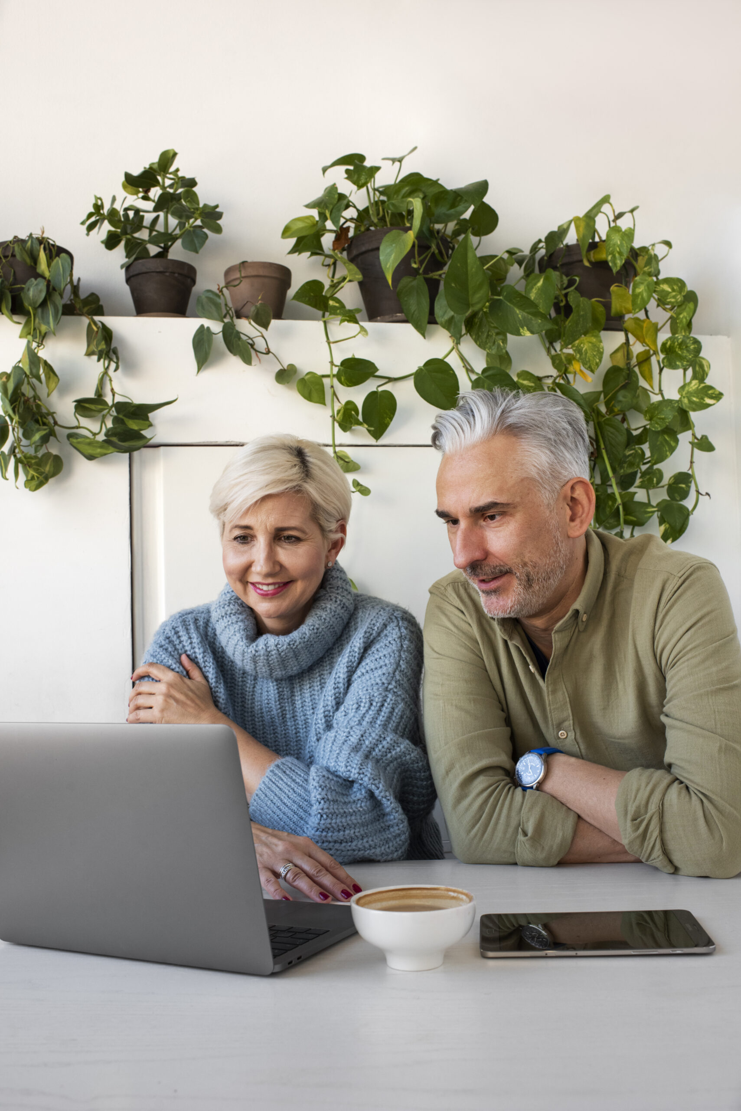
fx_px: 1080
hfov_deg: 37.9
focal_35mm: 35
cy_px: 556
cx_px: 370
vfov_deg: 54.4
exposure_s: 1/125
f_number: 8
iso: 800
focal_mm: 35
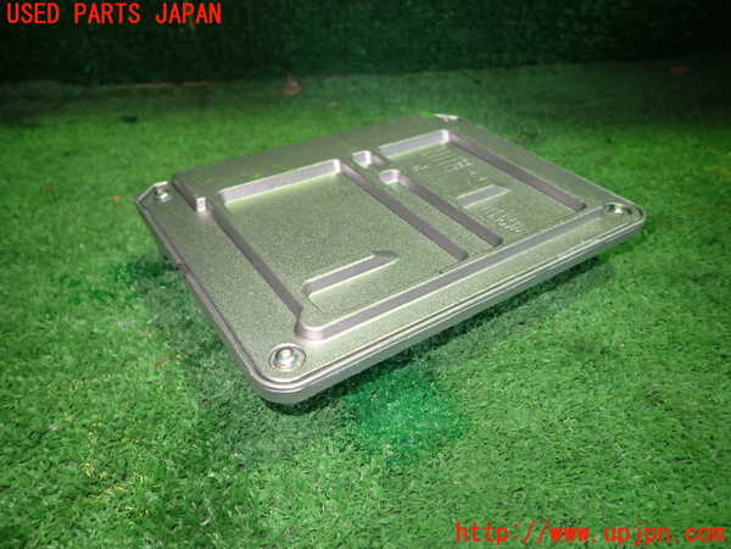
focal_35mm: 25
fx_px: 528
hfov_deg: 69.4
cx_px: 366
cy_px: 274
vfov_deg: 54.9
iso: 250
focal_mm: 4.5
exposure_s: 1/30
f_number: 2
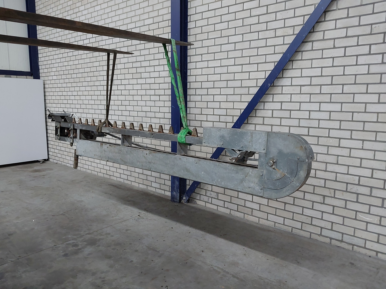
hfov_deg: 65.3
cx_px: 193
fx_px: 301
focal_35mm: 27
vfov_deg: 51.4
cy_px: 144
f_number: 1.8
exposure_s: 1/50
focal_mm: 4
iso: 400
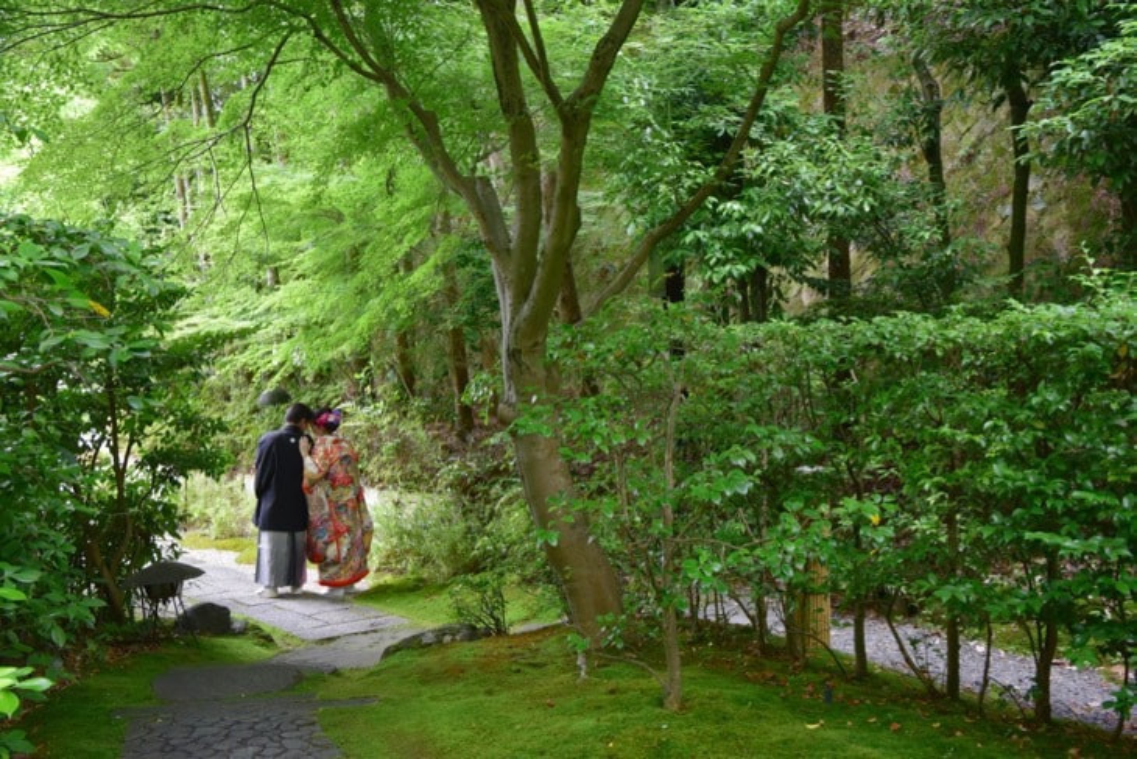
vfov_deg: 35.1
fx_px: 1200
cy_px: 380
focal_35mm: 38
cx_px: 568
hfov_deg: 50.7
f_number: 8
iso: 2000
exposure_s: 1/100
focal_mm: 38
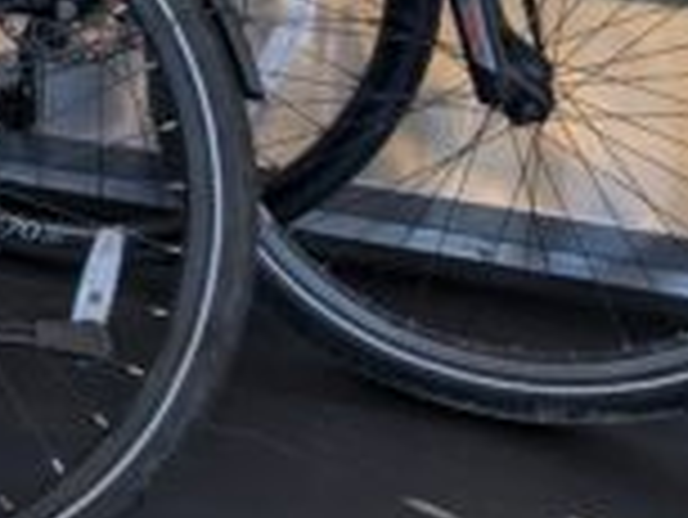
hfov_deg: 17.8
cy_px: -144
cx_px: -450
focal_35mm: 94
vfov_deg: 15.1
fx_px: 1870
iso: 30
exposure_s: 1/489
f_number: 1.68
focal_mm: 6.9
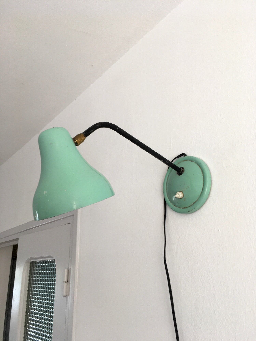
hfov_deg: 48.2
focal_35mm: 29
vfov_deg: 61.7
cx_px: 128
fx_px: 286
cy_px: 170
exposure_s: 1/100
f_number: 2.2
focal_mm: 4.15
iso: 40
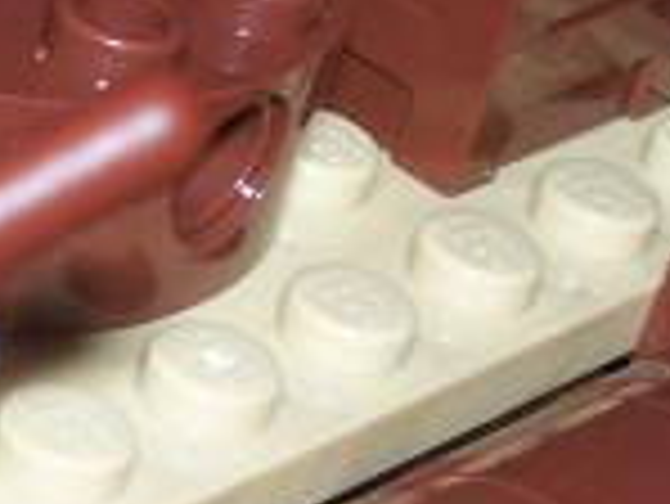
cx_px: -535
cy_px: 551
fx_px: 4145
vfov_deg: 6.9
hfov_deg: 8.9
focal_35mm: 214
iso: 80
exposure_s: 1/60
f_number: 3.4
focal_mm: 9.4
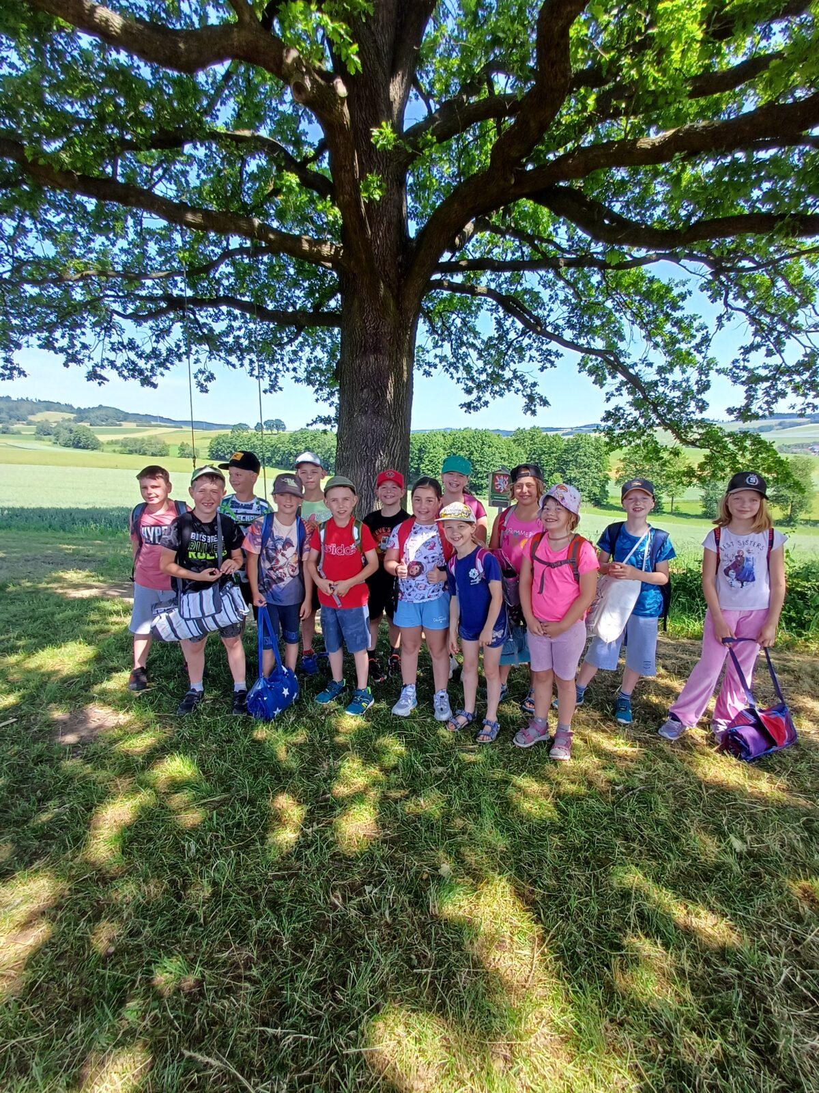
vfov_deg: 94.5
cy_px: 546
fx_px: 505
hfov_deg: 78.1
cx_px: 410
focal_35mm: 16
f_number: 2.2
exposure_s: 1/283
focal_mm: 1.64
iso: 40
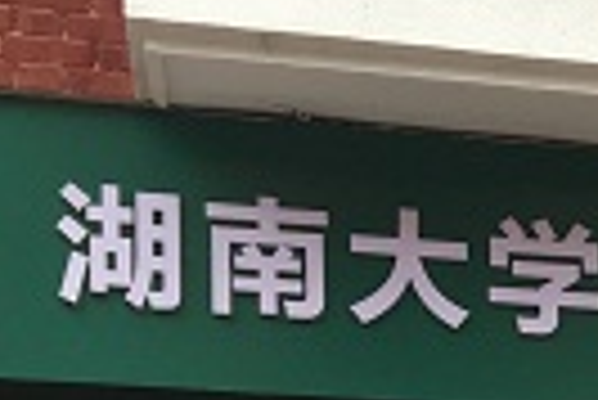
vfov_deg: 9.3
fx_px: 2262
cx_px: 908
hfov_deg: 14.1
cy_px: 858
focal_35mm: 136
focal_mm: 4.15
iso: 32
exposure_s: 1/100
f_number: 2.2
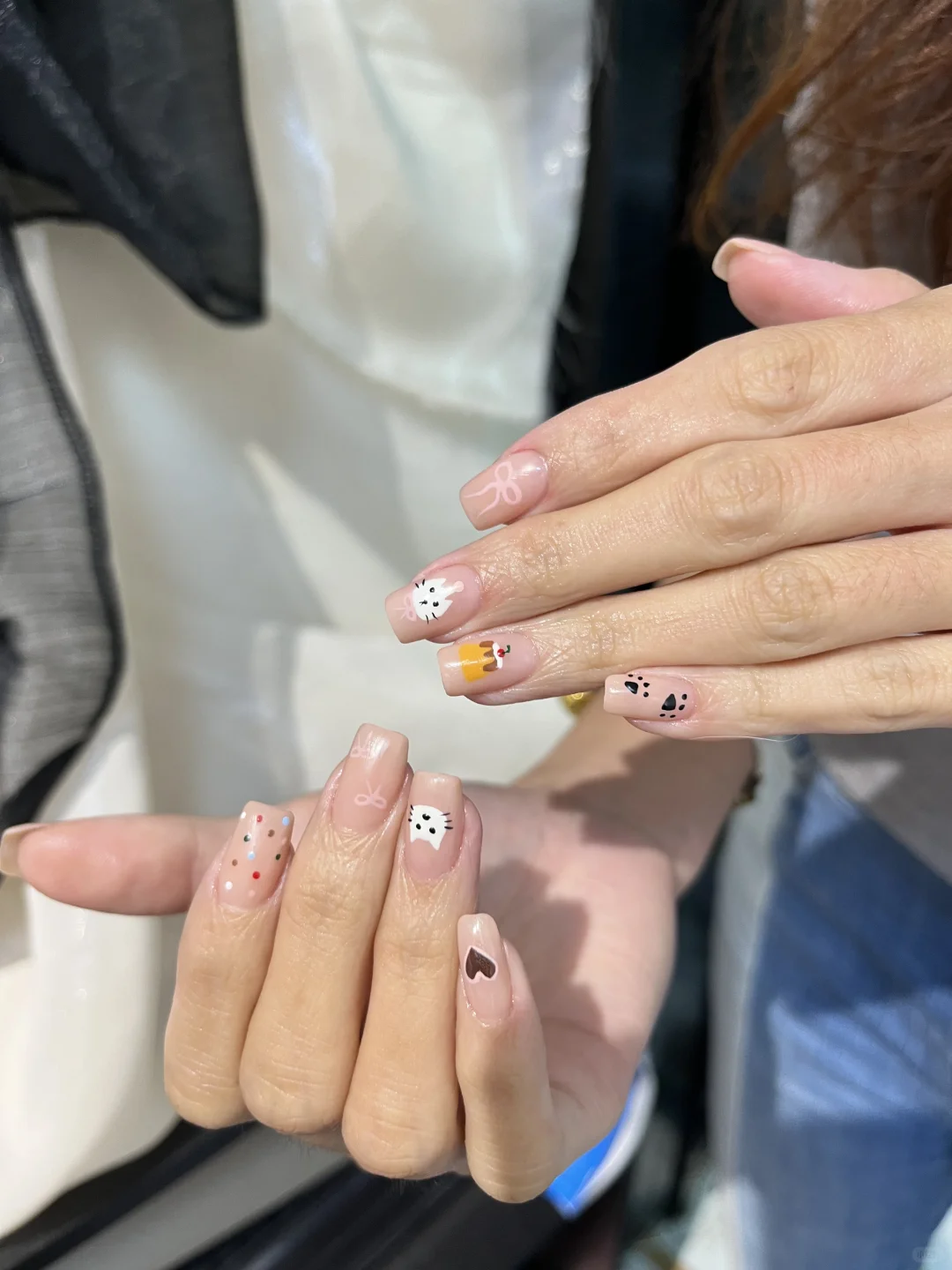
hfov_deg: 53.1
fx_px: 953
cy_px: 635
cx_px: 476
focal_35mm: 26
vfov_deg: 67.3
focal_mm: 5.1
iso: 80
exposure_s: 1/50
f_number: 1.6
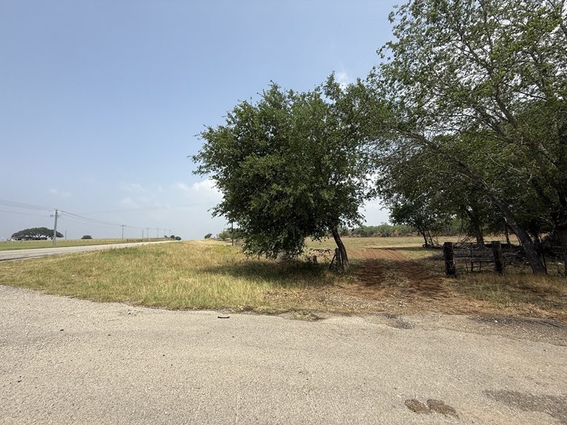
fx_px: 229
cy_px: 212
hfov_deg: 102.1
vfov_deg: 85.6
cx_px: 284
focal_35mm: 14
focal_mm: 2.22
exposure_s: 1/1656
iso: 50
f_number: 2.2
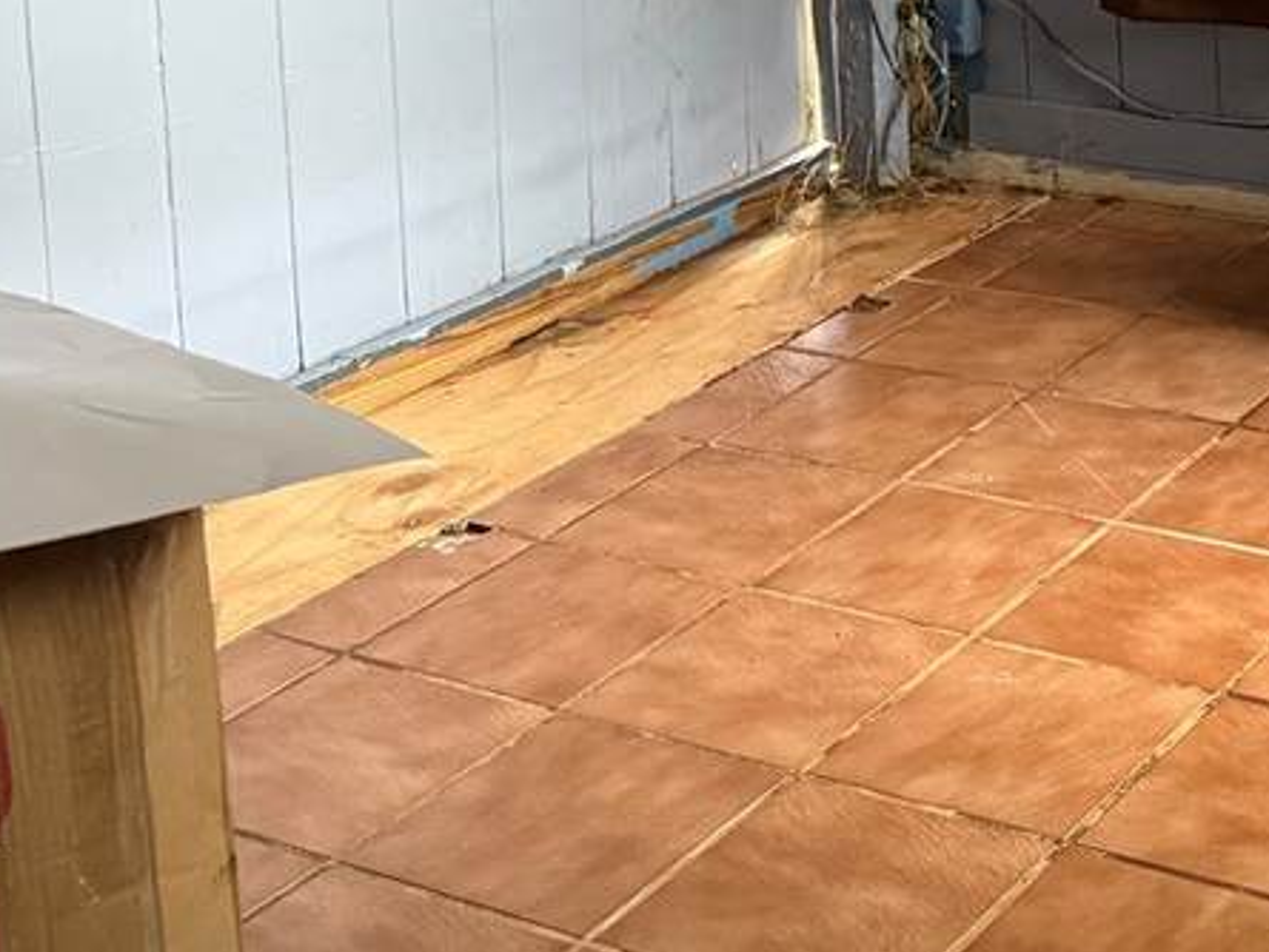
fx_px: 2530
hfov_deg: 26.8
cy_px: -302
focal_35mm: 69
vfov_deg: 19.6
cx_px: 1243
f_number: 1.78
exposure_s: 1/60
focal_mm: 6.76
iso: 800
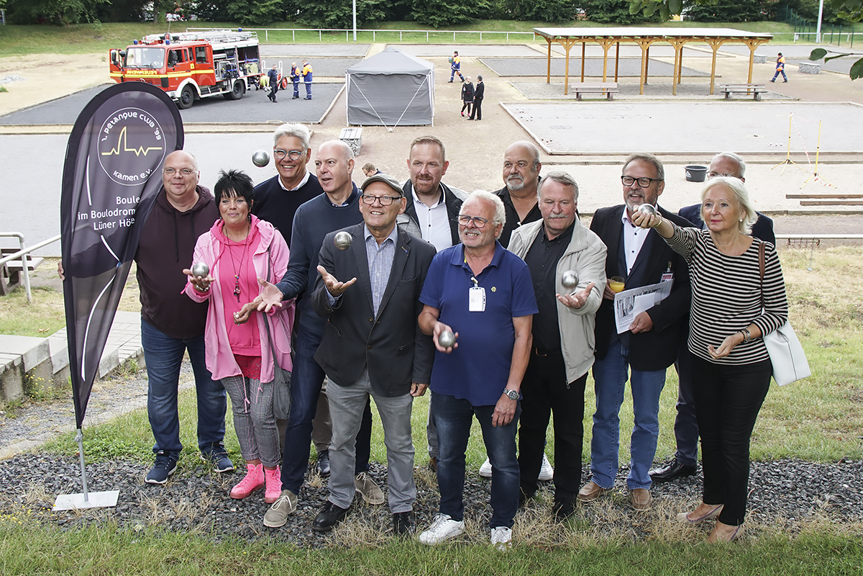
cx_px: 432
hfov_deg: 61.9
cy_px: 288
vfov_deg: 43.6
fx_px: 719
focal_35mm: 30
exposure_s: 1/100
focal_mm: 20
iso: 400
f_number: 7.1
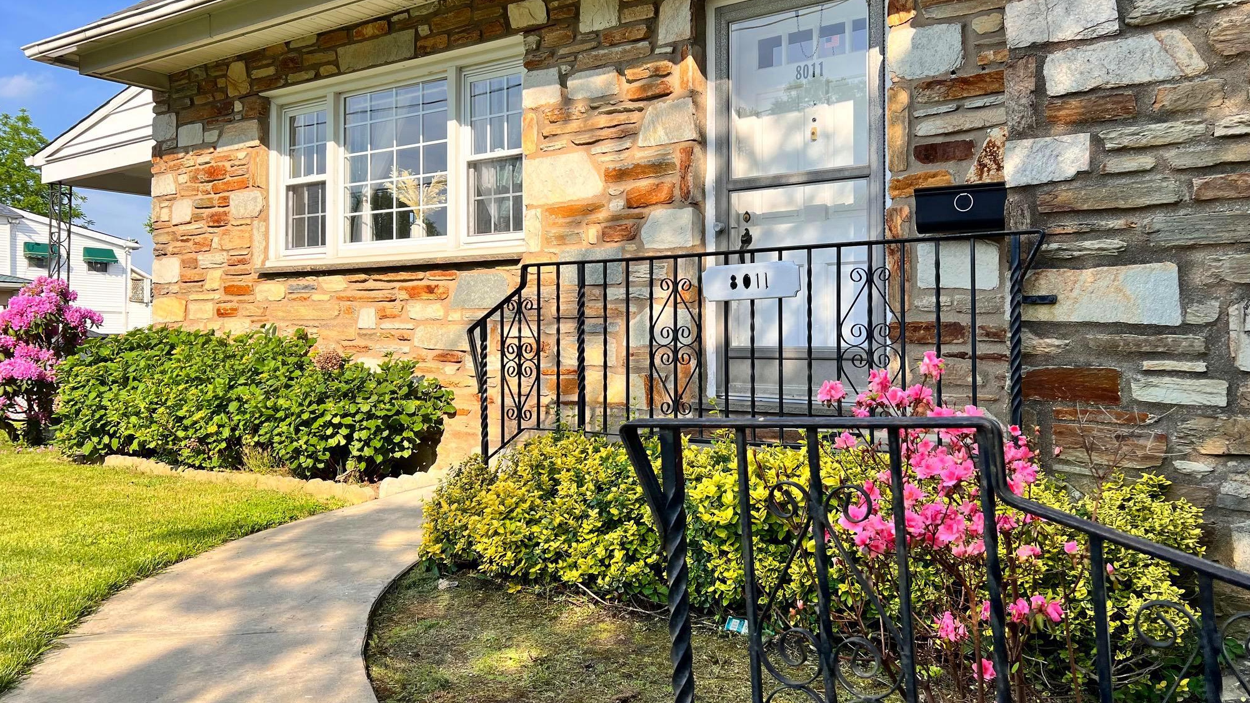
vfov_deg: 40.1
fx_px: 961
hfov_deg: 66.1
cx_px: 627
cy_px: 314
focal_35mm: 29
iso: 50
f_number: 1.5
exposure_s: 1/2299
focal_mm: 5.7
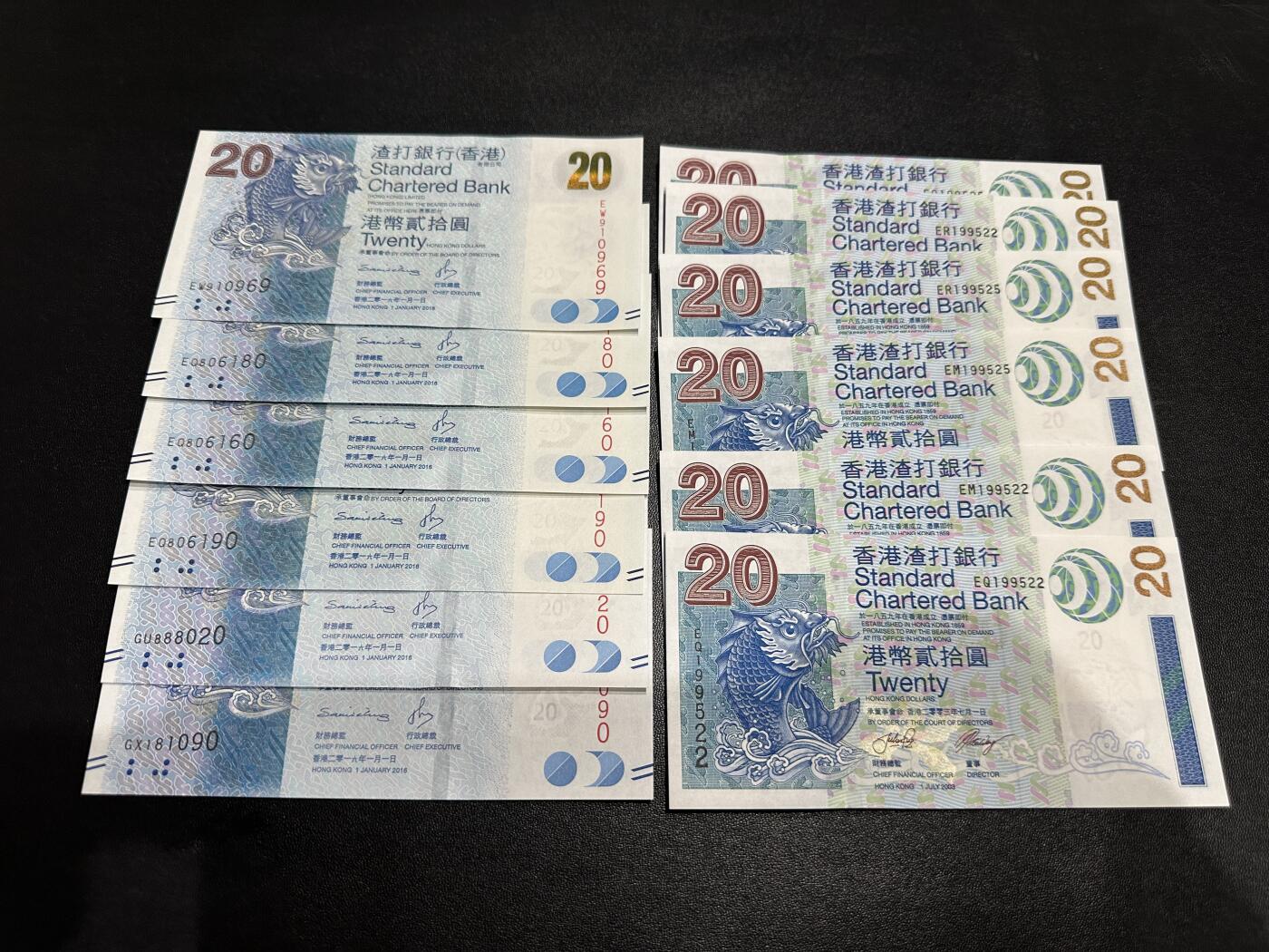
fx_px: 880
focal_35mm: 24
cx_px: 634
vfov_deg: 56.8
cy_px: 476
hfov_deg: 71.6
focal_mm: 6.86
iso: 160
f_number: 1.78
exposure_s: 1/100
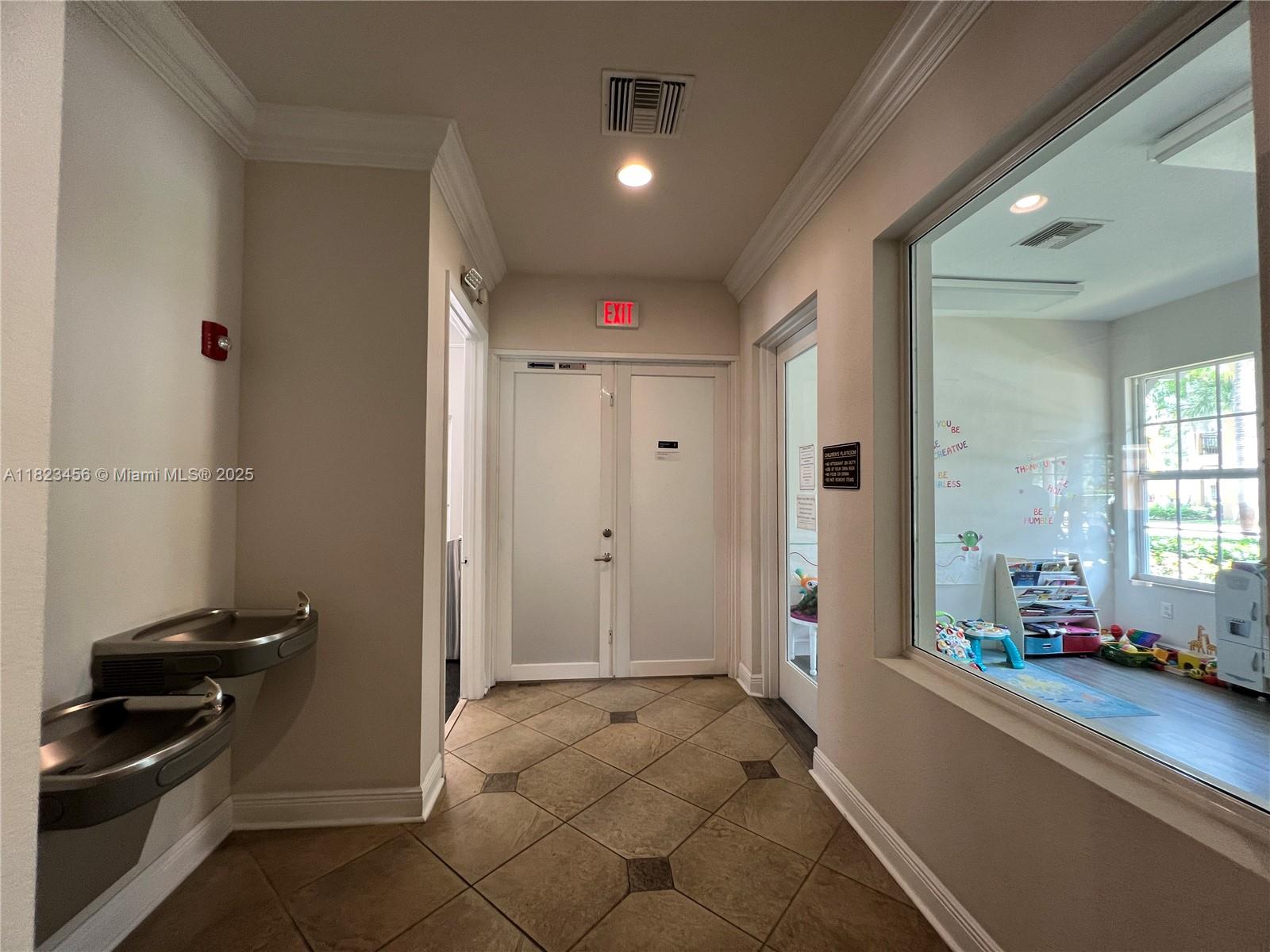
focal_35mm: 13
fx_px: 477
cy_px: 476
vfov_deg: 89.9
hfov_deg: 106.2
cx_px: 635
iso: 125
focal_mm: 1.57
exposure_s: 1/60
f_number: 1.8
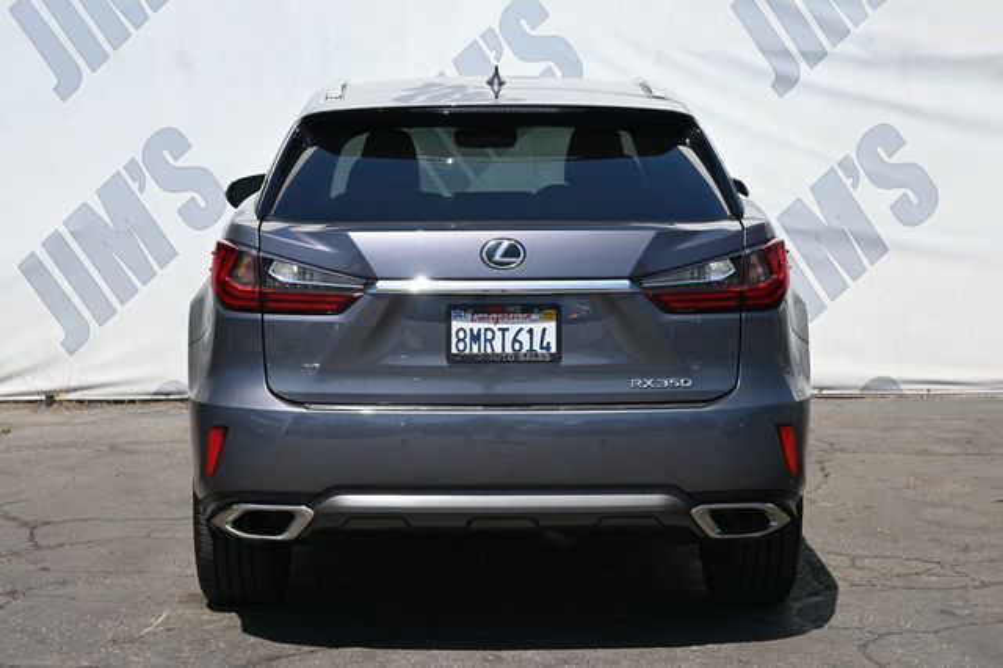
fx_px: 1880
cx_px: 502
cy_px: 334
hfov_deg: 29.9
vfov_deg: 20.1
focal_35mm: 68
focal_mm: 45
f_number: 6
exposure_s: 1/250
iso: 110
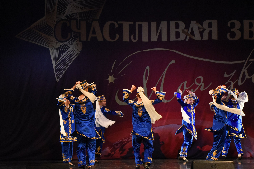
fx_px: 790
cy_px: 119
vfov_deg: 12.2
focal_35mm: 112
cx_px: 169
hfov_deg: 18.2
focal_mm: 70
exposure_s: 1/800
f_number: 3.2
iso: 5000
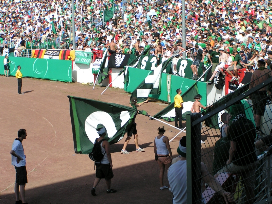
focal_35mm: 86
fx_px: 676
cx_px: 136
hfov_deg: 22.8
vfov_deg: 17.2
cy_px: 102
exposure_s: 1/500
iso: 50
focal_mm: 13.2
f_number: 5
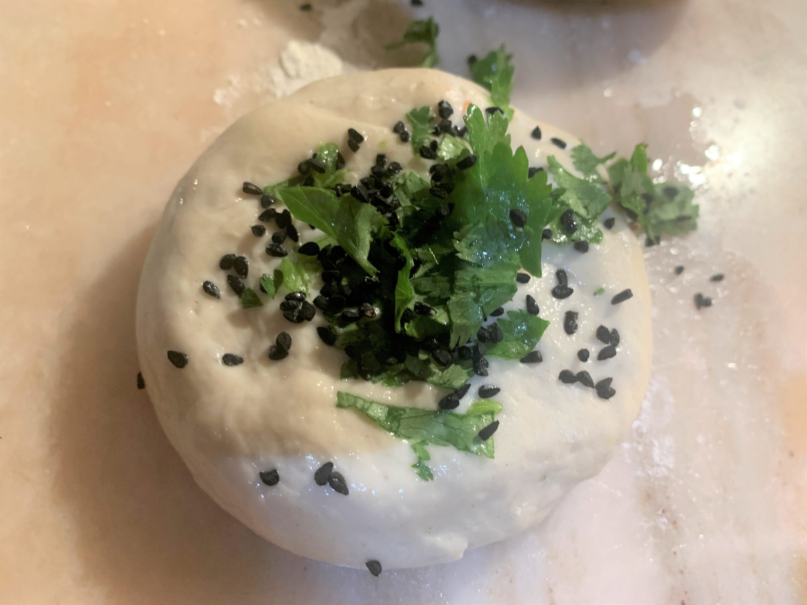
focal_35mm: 26
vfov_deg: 53.1
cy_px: 302
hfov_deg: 67.3
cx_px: 404
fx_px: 606
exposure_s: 1/50
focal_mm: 4.25
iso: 160
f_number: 1.8
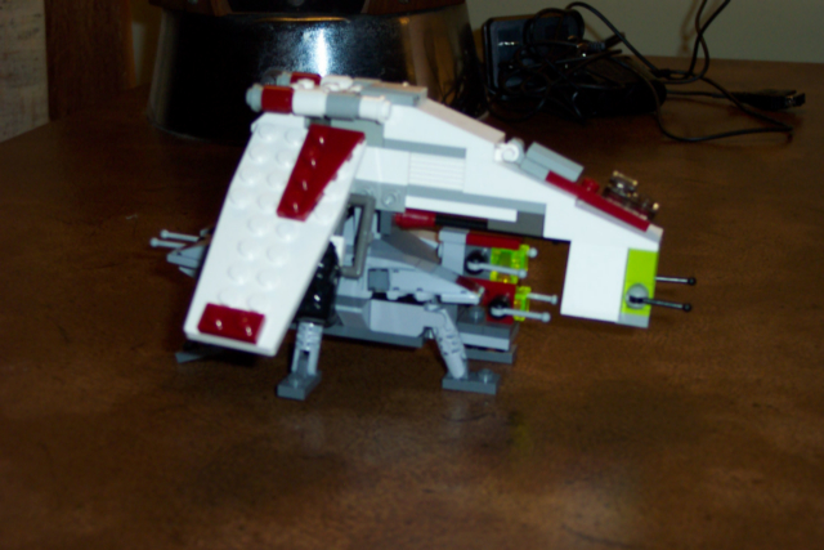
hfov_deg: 31.9
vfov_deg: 21.6
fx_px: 1442
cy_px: 275
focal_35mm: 63
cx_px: 412
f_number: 3.4
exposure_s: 1/45
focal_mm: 13.3
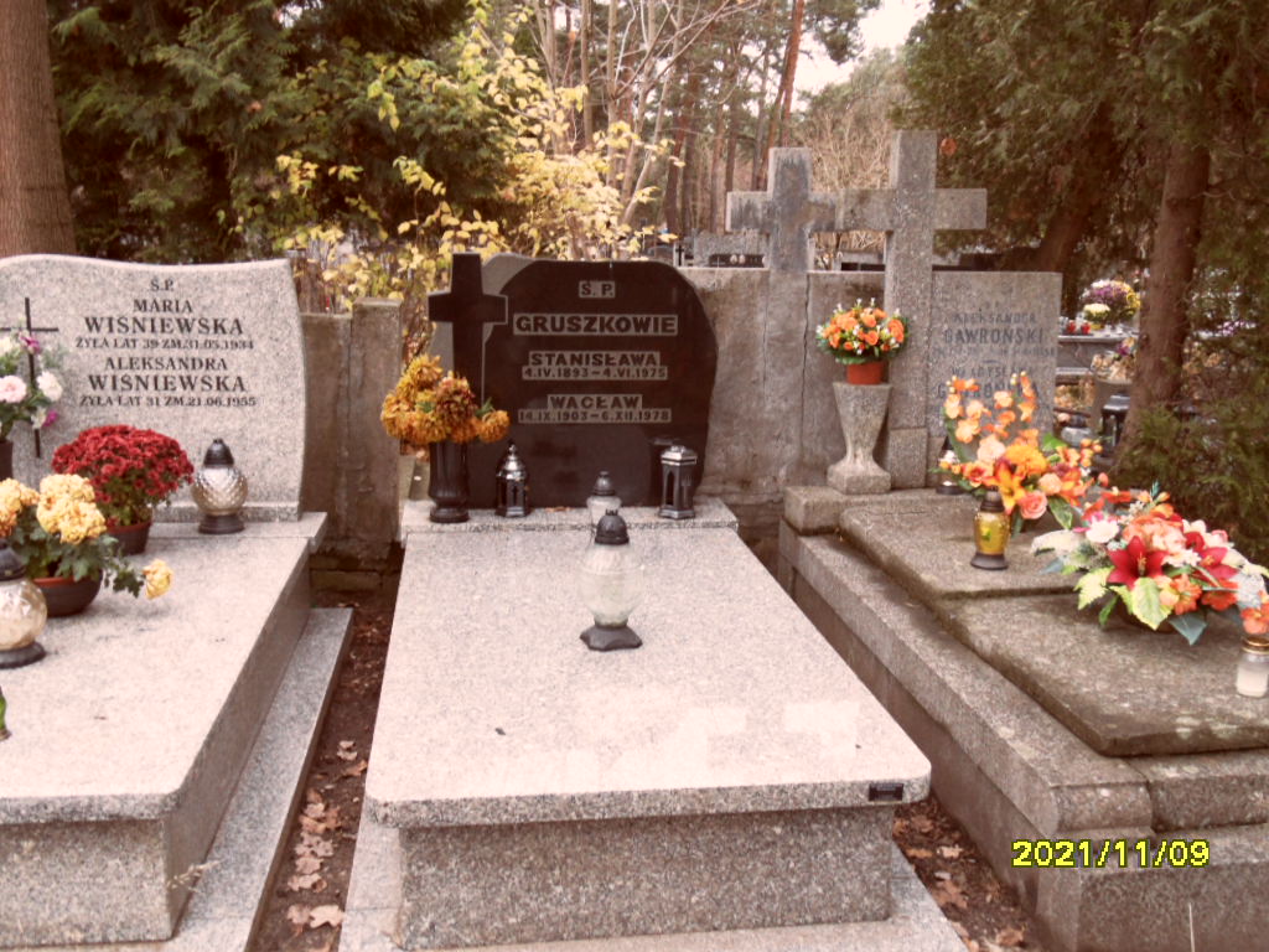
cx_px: 634
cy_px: 476
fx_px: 1173
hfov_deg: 56.8
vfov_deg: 44.2
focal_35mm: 32
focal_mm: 5.3
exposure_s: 1/30
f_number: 3.4
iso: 160
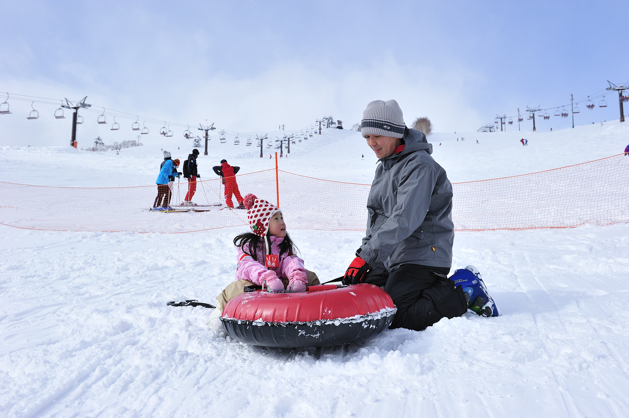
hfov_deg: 58.7
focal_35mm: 32
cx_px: 314
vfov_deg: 41.1
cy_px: 209
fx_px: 559
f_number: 8
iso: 800
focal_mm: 32
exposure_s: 1/2500
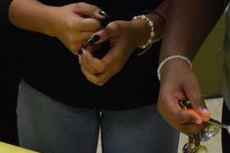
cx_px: 99
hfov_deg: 12.3
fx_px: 1066
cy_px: -46
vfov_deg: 8.1
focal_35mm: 167
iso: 3200
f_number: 8
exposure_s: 1/80
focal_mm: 31
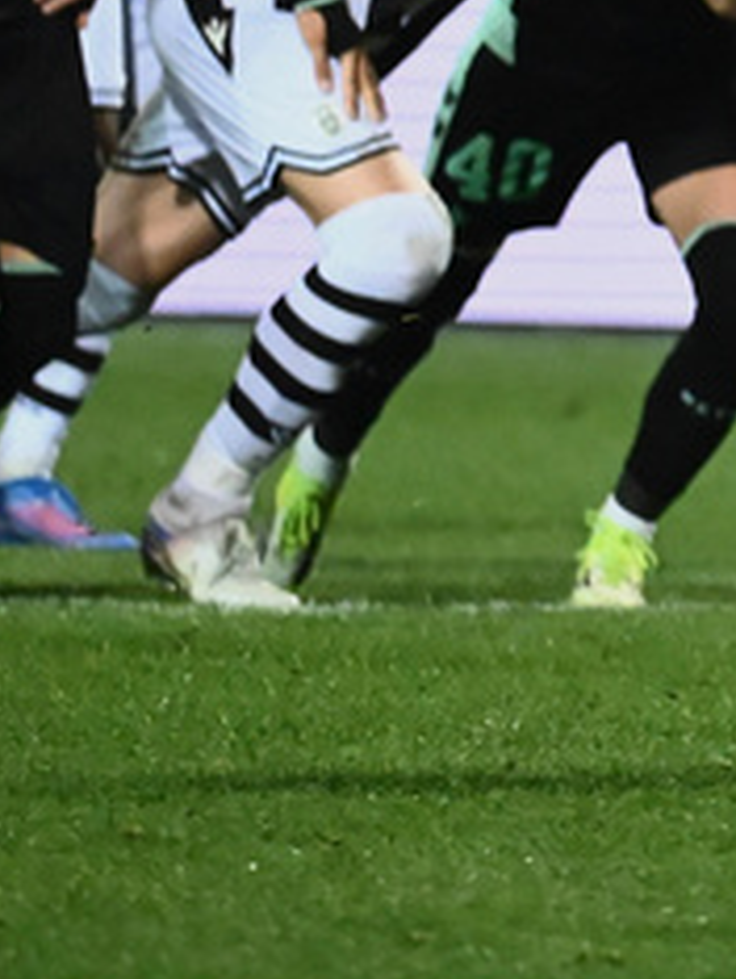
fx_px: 33306
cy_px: -408
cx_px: 1723
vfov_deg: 1.7
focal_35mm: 1177
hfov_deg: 1.3
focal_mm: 280
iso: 12800
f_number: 5.6
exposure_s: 1/1250
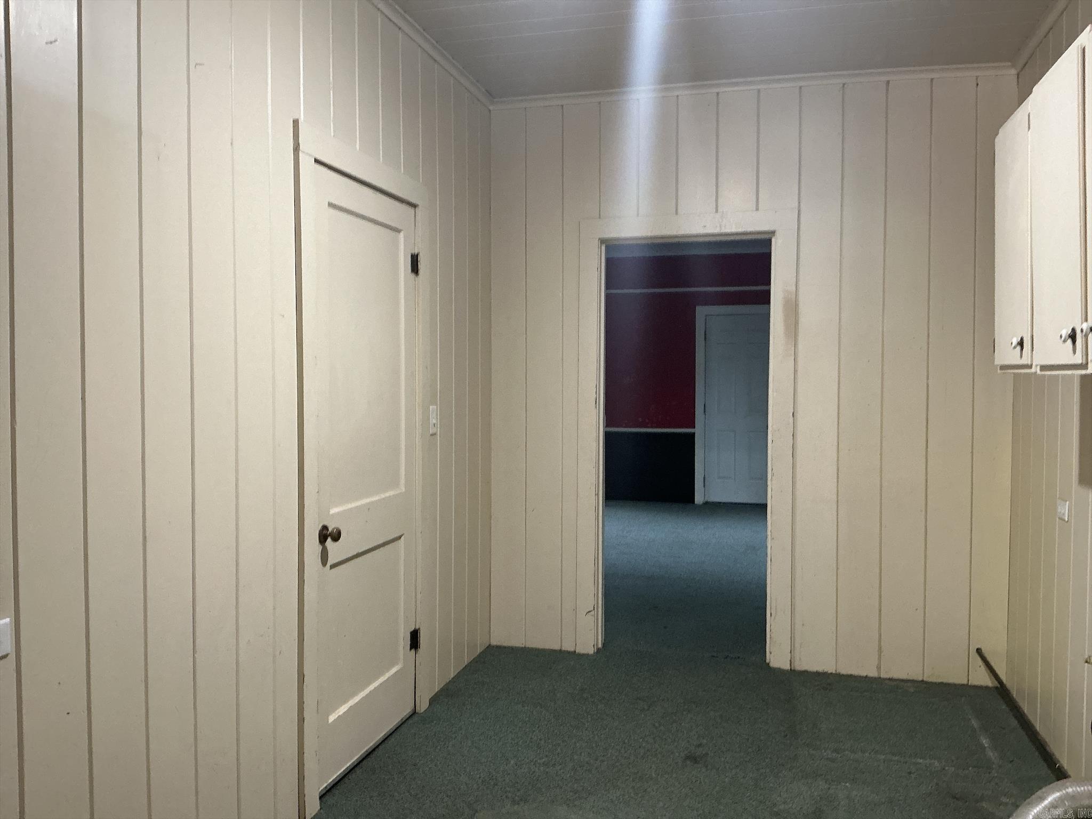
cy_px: 410
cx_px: 546
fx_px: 883
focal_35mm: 28
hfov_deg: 63.4
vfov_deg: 49.7
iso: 125
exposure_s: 1/60
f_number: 1.8
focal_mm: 3
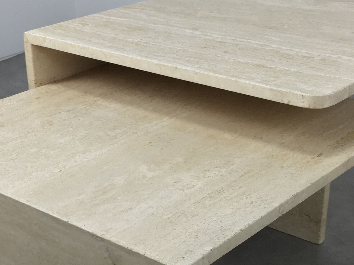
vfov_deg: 21.0
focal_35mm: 69
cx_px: 157
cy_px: 214
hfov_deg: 28.1
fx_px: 706
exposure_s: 1/33
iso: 40
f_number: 2.2
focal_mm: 4.15
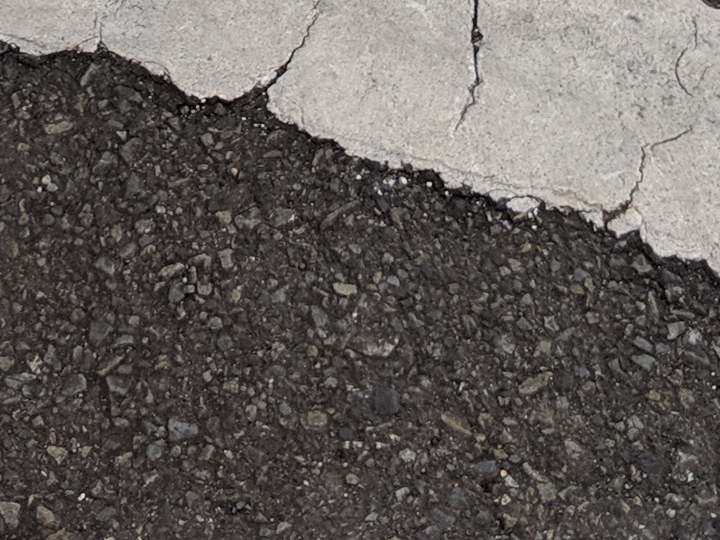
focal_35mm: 118
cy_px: -528
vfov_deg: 11.4
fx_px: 2454
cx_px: 211
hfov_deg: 16.6
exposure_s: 1/398
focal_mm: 4.44
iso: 55
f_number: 1.8
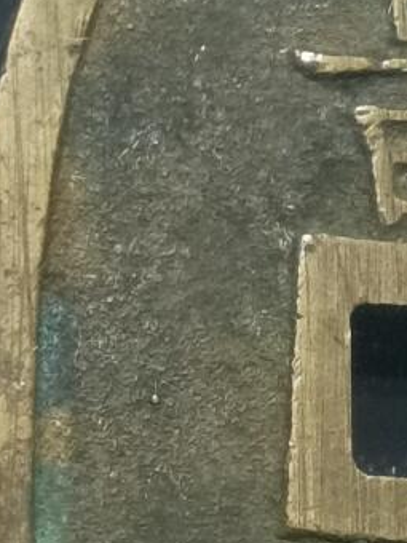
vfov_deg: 6.5
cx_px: 397
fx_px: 4813
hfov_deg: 4.8
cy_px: 278
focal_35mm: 307
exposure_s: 1/100
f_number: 1.9
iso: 125
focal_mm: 6.67
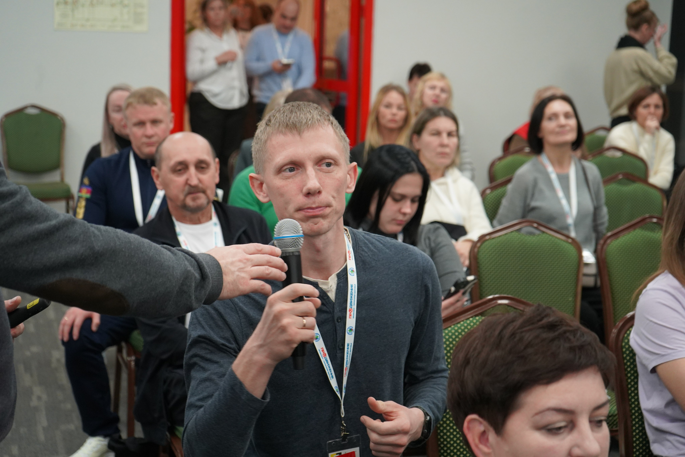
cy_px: 228
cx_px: 342
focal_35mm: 58
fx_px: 1104
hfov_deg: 34.5
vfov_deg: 23.4
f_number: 5
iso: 2500
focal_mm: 58
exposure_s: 1/160
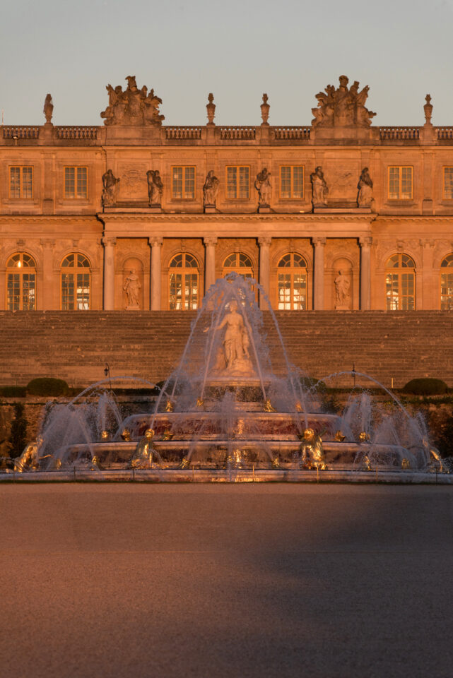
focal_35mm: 300
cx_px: 226
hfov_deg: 4.6
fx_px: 5656
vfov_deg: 6.9
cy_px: 339
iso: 400
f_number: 10
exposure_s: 1/400
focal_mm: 300
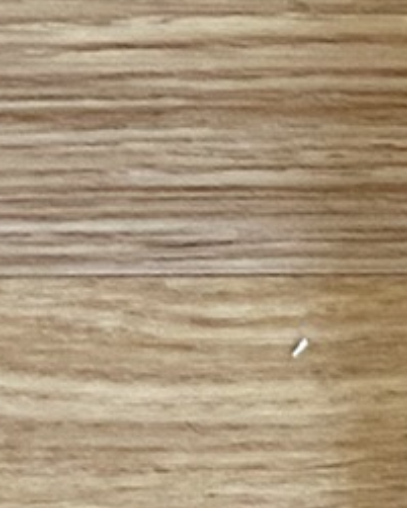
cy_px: 1682
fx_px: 3115
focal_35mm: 207
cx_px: 1298
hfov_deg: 6.7
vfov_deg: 7.7
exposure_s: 1/50
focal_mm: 4.25
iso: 160
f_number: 1.8
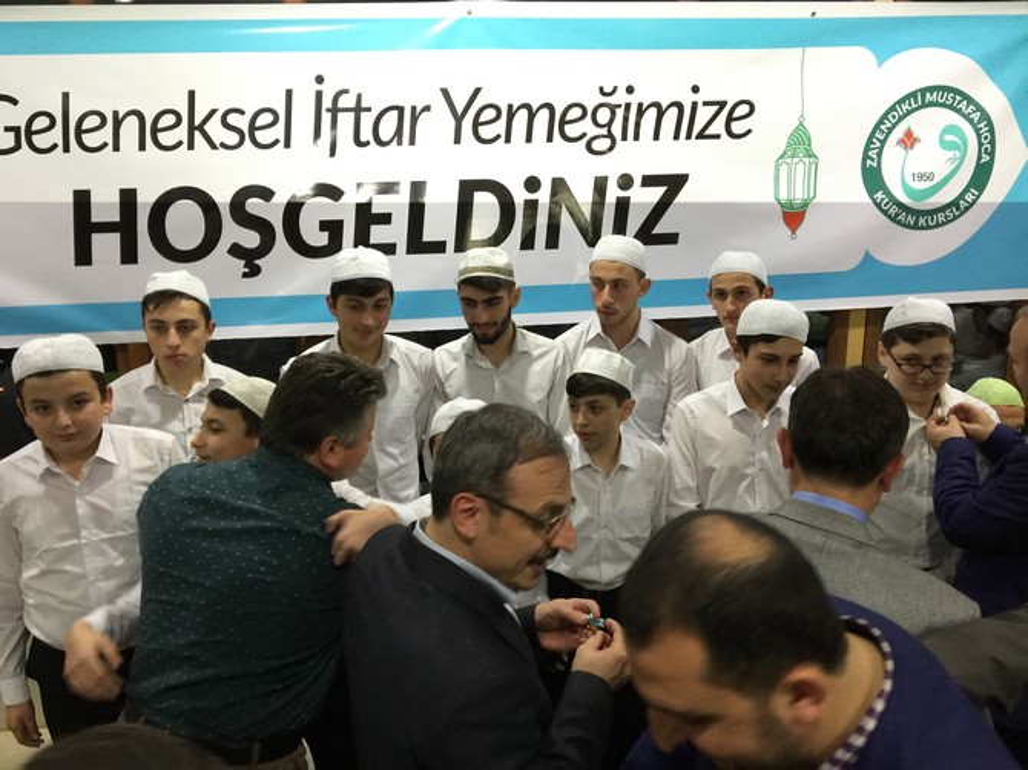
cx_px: 514
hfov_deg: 61.7
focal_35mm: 29
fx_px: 861
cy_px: 385
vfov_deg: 48.2
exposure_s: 1/17
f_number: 2.2
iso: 80
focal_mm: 4.15
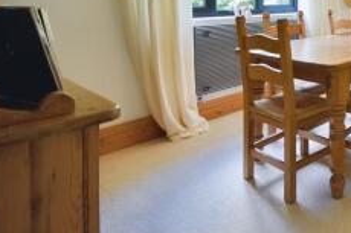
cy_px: 1
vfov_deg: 37.8
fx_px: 302
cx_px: 353
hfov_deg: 49.1
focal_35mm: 31
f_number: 4.5
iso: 100
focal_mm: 10
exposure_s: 1/20
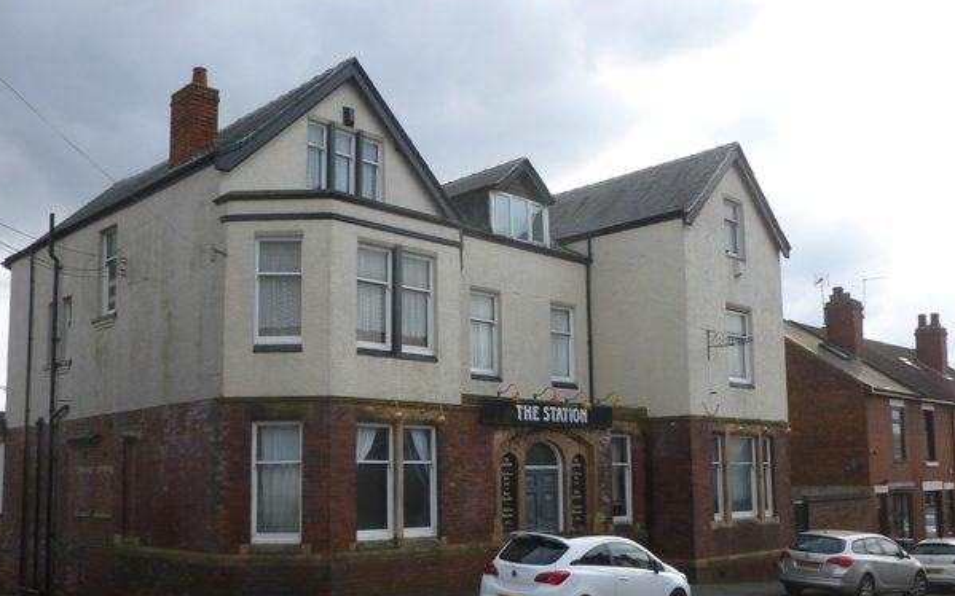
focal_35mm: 34
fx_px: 885
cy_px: 370
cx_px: 459
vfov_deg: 37.0
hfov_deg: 56.7
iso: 125
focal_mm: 5.4
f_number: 3.4
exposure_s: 1/500
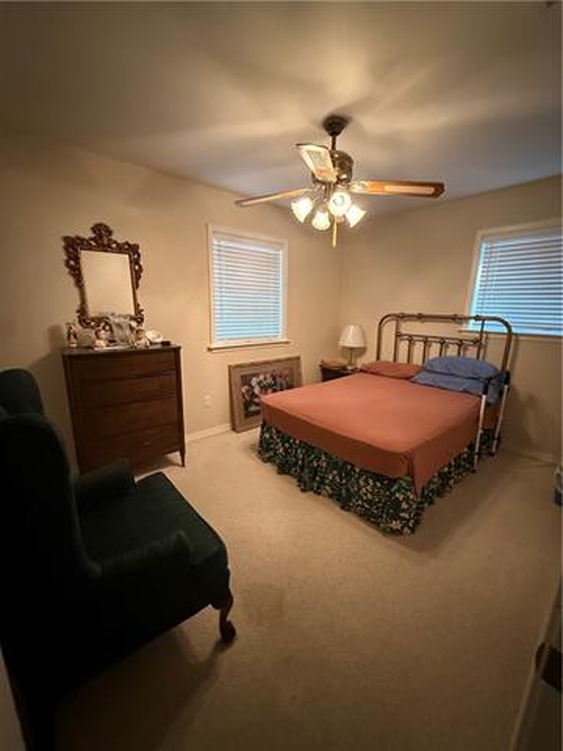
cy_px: 376
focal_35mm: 14
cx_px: 282
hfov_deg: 85.7
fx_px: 304
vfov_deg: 102.1
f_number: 2.2
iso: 1000
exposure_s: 1/40
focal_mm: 2.22
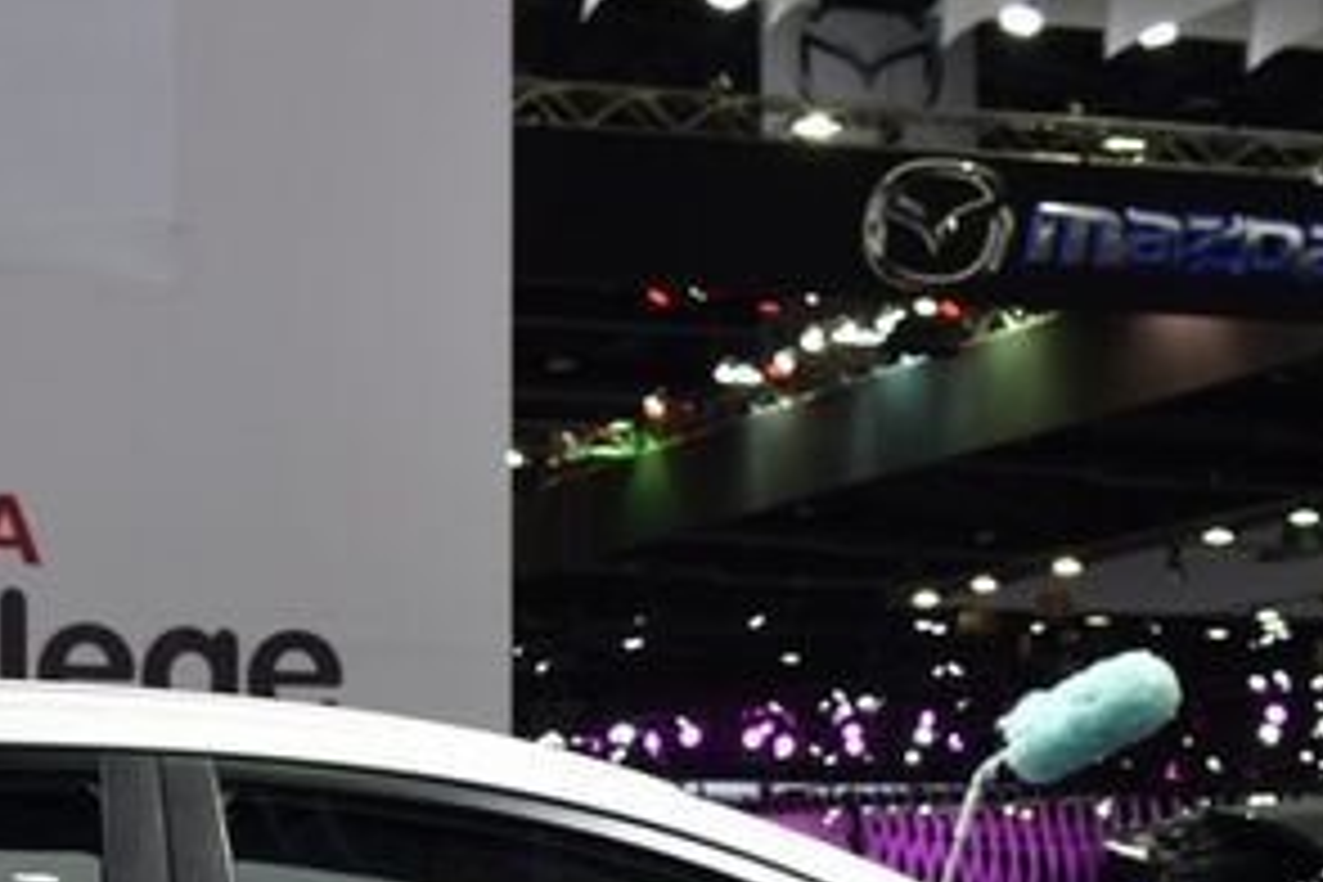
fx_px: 4033
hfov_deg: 18.5
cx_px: 274
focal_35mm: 110
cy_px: 1089
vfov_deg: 12.2
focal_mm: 21
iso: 400
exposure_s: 1/125
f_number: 5.6
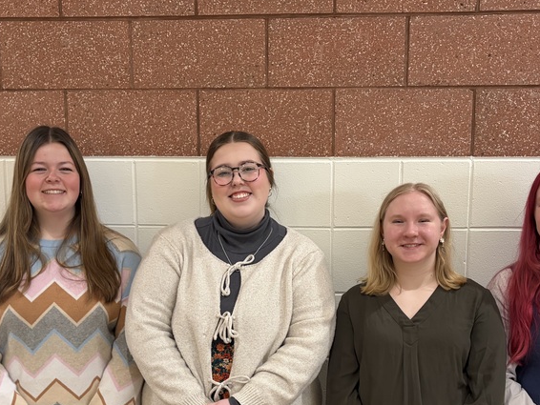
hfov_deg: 40.4
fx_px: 733
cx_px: 283
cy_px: 287
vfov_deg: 30.5
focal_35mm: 47
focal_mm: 5.96
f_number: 1.6
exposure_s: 1/60
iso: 250
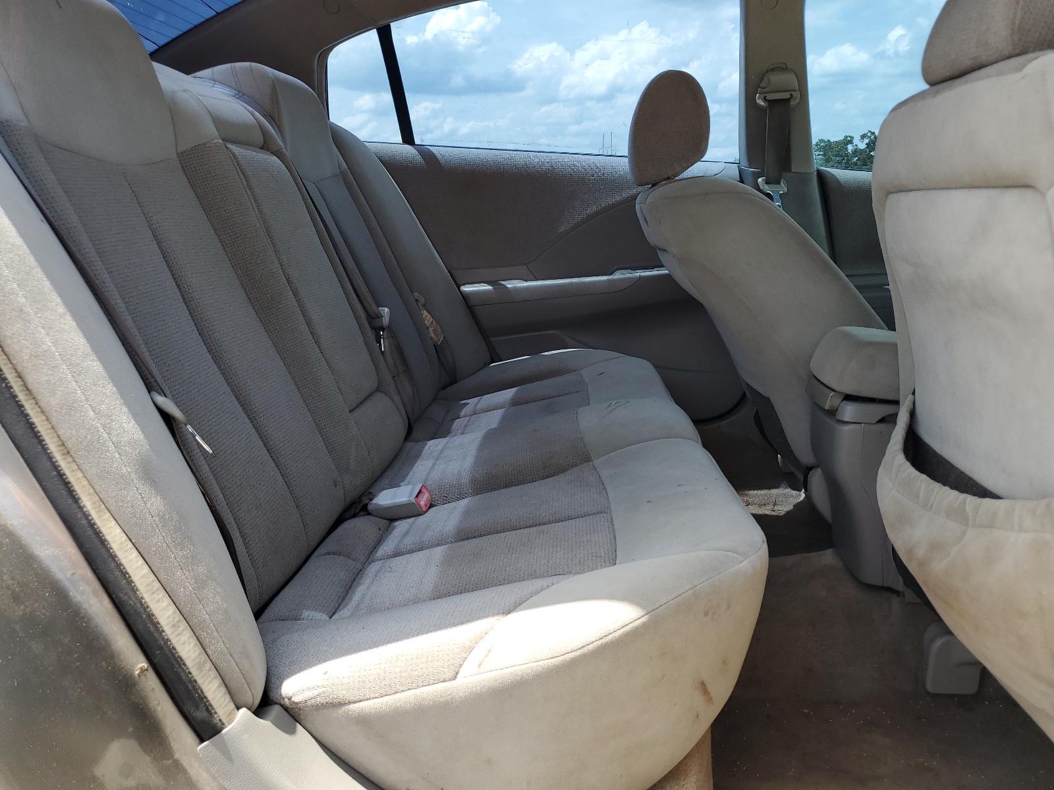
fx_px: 792
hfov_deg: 67.3
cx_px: 527
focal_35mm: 26
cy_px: 395
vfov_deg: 53.1
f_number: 1.5
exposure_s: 1/556
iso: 50
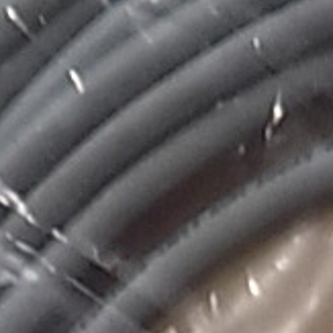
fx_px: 2166
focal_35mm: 199
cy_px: 813
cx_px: 488
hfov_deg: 8.6
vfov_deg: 8.1
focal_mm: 4
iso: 100
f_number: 3.1
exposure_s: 1/30
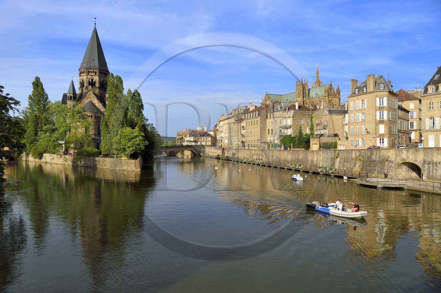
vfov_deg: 53.1
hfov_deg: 73.8
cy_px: 146
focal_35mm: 24
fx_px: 294
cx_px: 220
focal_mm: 24
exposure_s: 1/250
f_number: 11
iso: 200
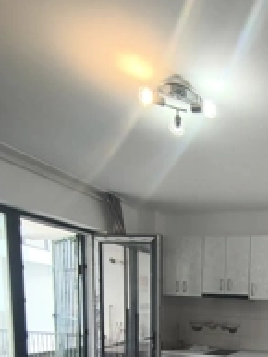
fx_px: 320
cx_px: 261
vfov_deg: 49.0
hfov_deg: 40.5
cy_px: 349
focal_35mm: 31
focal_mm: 1.65
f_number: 2.2
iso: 50
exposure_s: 1/50
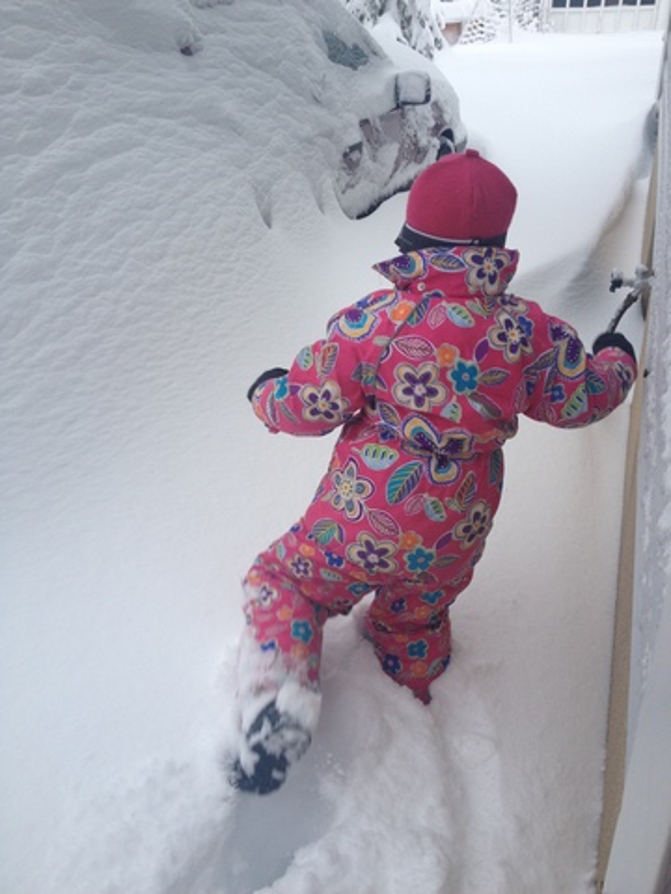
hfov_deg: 40.7
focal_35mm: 35
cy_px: 447
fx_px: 905
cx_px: 336
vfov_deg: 52.6
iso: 64
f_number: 2.4
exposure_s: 1/126
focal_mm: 4.28
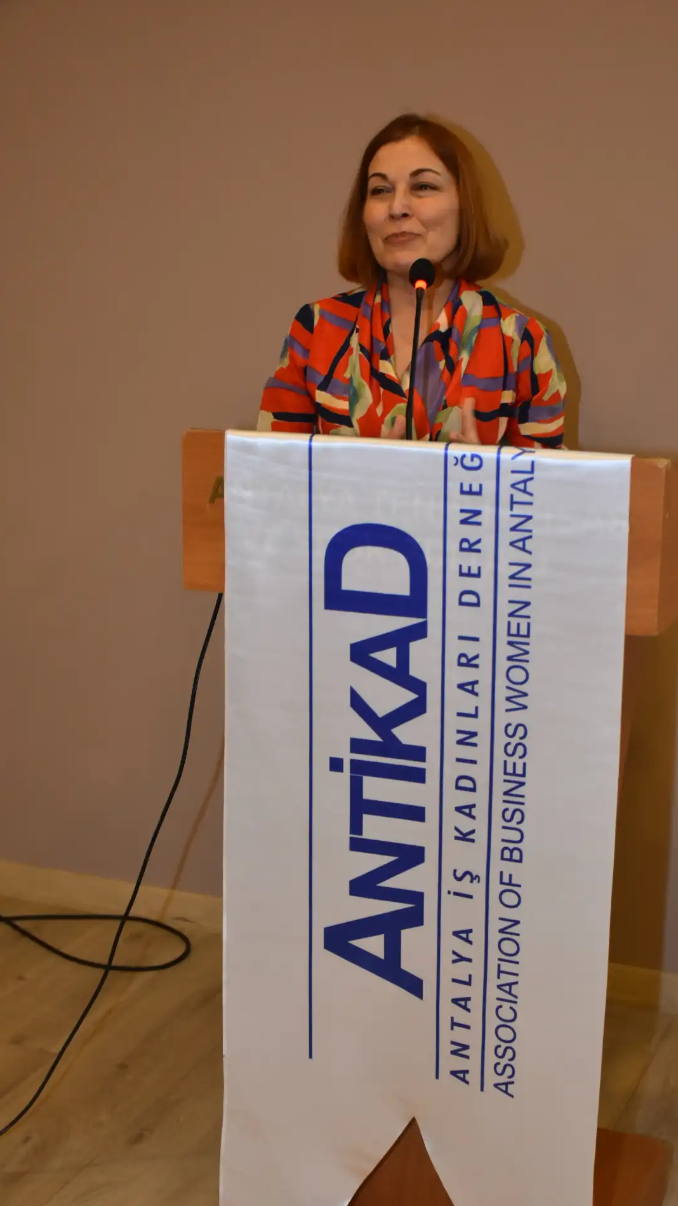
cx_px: 392
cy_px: 606
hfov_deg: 22.2
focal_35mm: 54
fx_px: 1726
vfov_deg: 38.5
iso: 640
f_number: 4.2
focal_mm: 34
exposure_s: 1/60
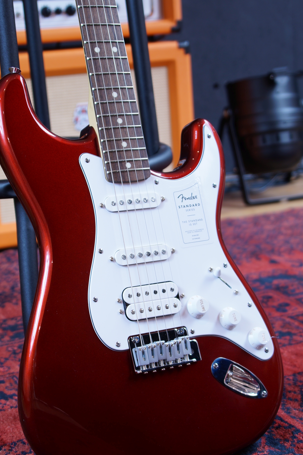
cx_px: 128
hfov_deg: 21.7
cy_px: 258
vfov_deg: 32.0
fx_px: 790
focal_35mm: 63
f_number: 4.5
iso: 100
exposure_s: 1/6
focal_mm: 35
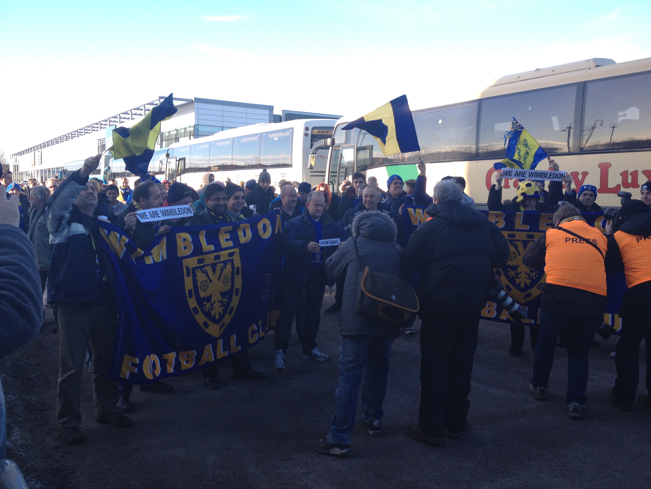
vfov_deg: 40.7
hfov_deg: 52.6
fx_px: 658
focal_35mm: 35
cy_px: 244
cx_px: 326
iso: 50
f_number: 2.4
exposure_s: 1/354
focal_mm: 4.28
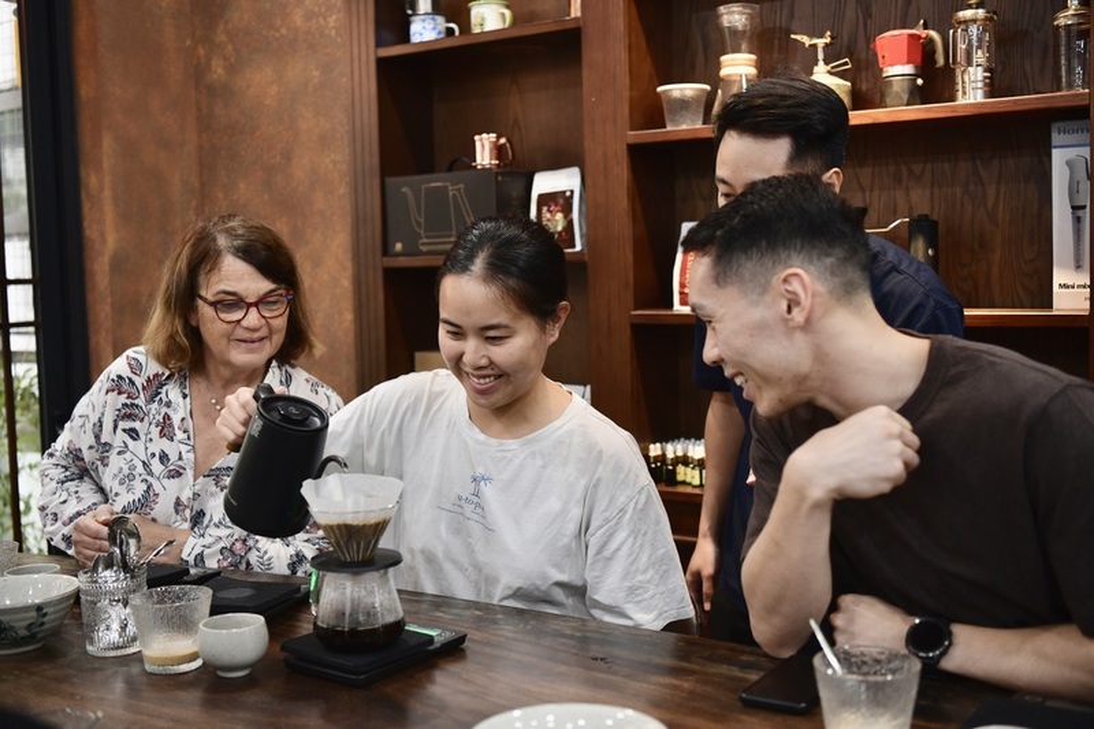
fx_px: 1215
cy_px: 364
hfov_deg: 48.5
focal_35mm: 40
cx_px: 547
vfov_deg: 33.4
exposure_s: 1/125
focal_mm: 40
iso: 1000
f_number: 3.2
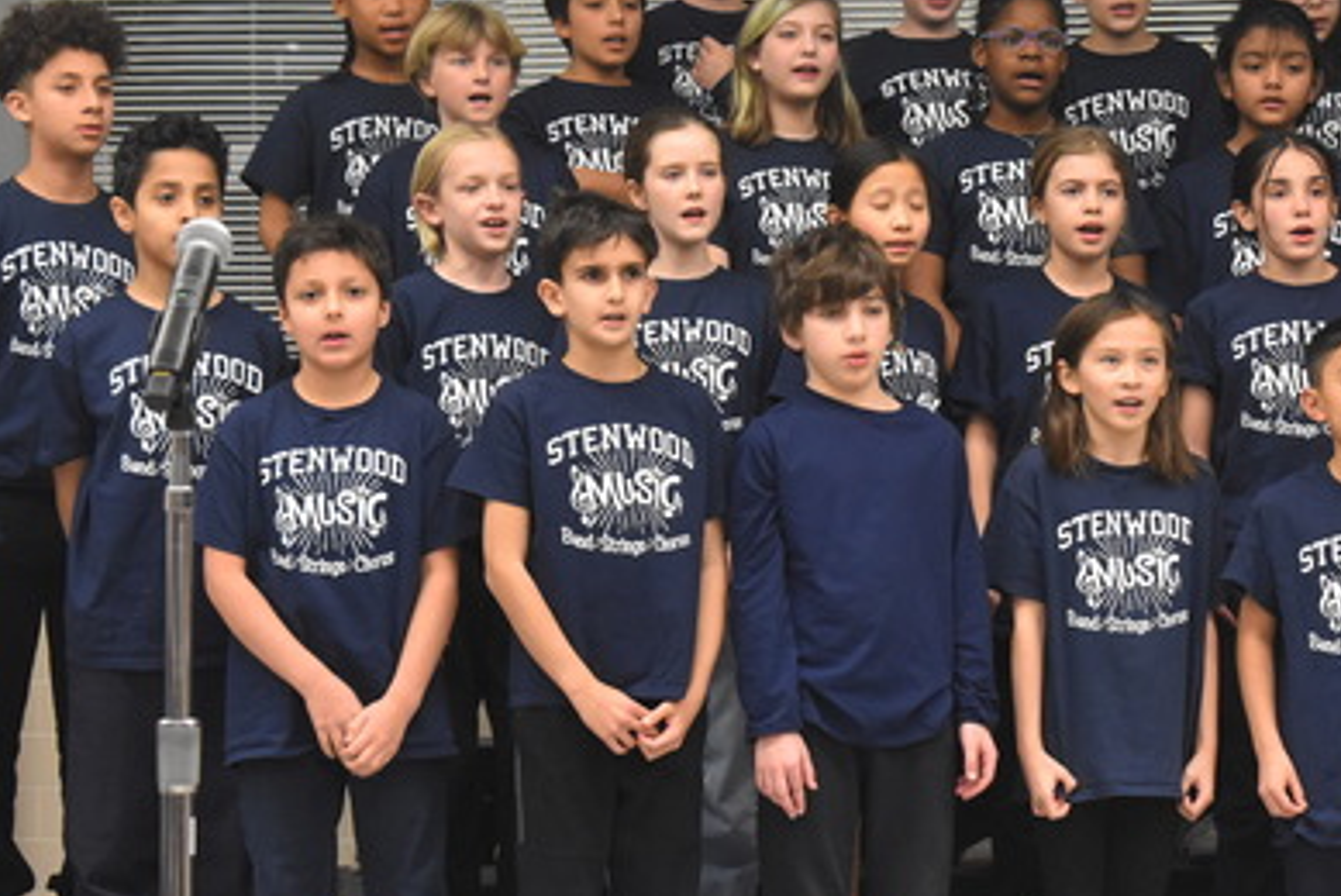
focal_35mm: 119
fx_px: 4425
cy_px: 407
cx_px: 934
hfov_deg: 17.2
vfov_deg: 11.6
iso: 2200
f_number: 5.6
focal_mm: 55
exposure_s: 1/60
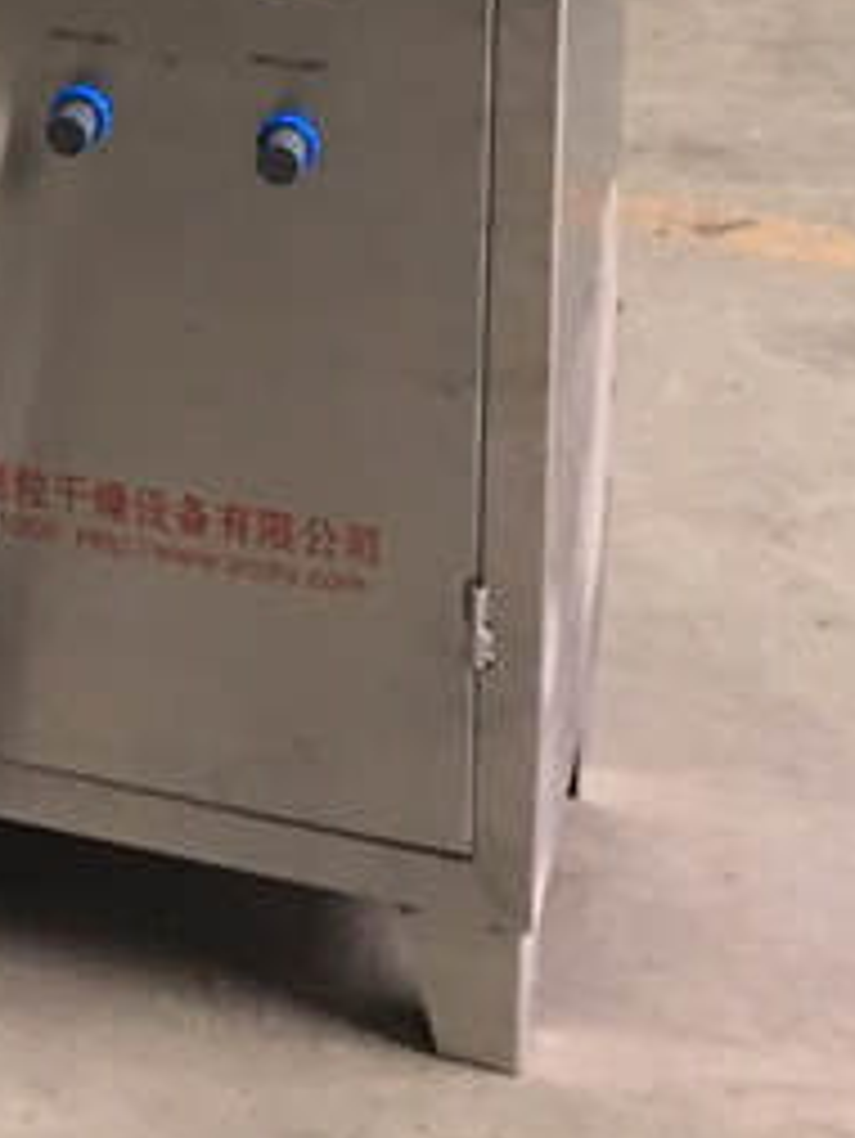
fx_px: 3521
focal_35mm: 107
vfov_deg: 16.0
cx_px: -328
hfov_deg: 13.2
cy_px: -807
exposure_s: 1/17
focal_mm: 4.15
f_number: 2.2
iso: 100
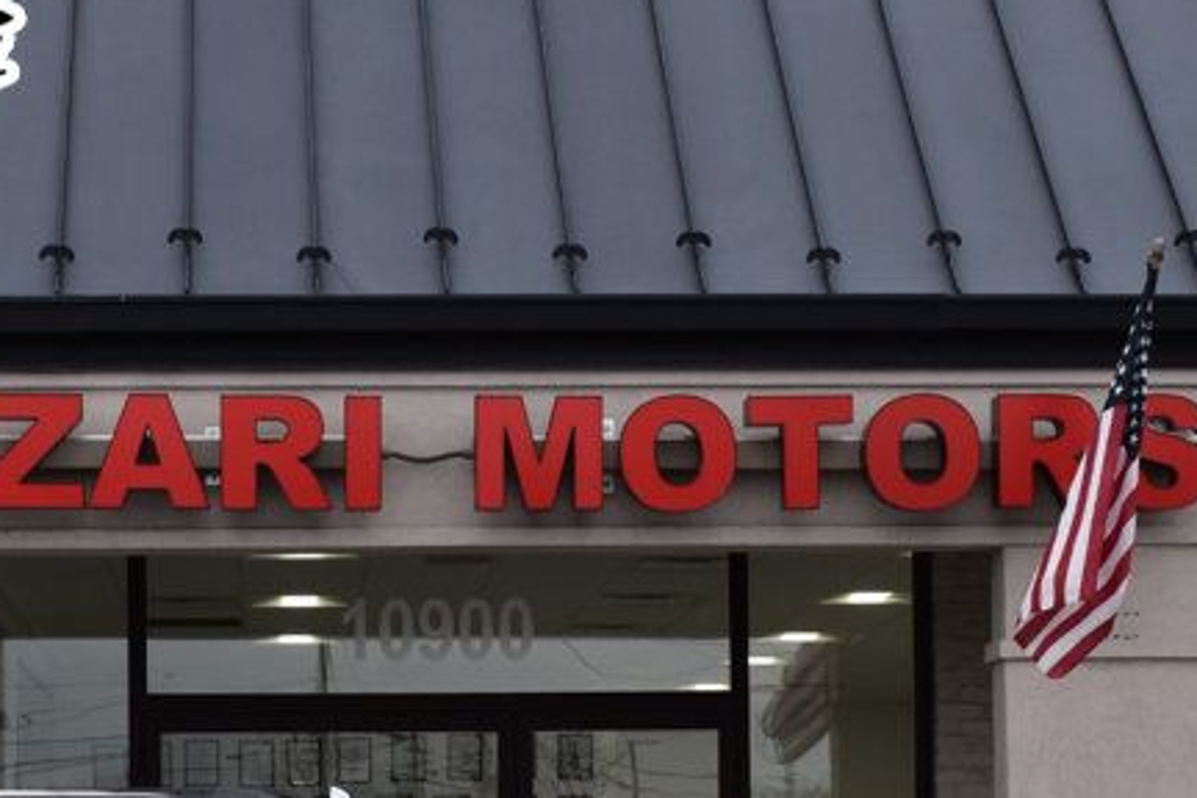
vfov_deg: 13.0
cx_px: 452
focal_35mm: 103
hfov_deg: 19.8
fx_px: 3431
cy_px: 884
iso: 400
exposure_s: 1/125
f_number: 9
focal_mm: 29
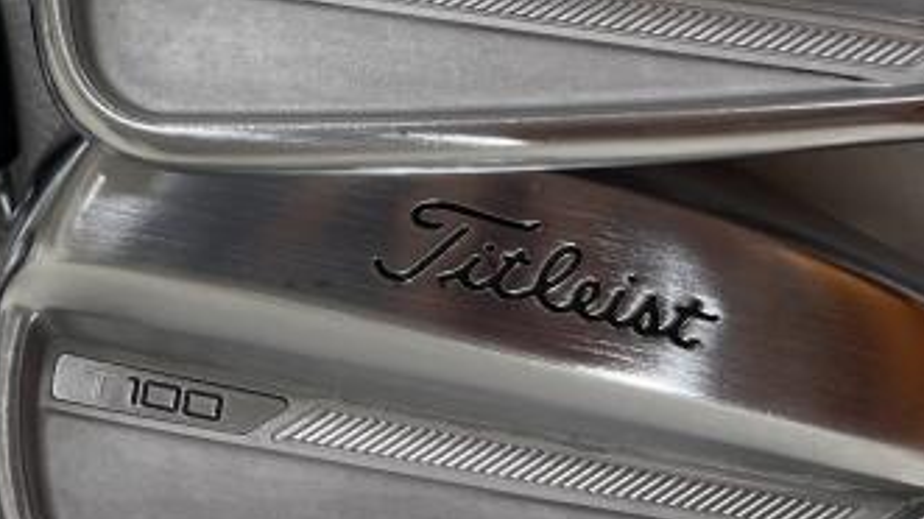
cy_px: -204
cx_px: -36
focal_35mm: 79
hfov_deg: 25.3
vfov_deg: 14.5
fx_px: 1935
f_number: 1.6
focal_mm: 5.1
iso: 40
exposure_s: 1/120
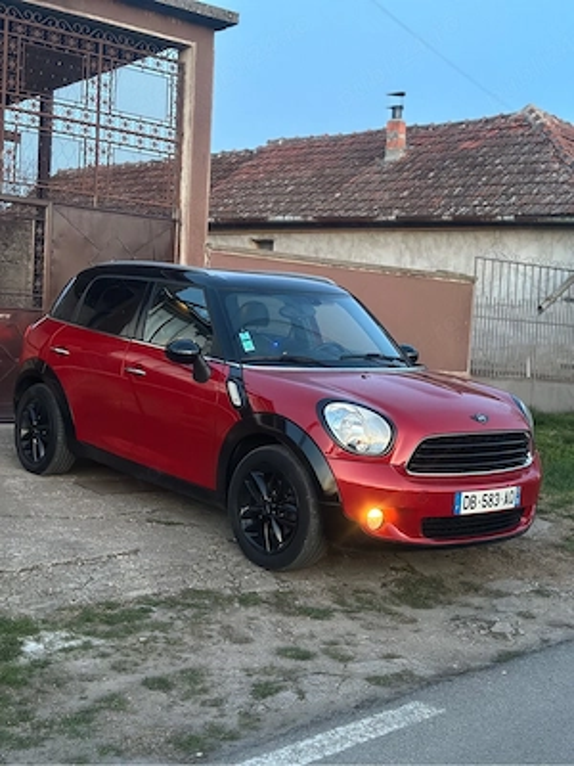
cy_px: 383
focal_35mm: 48
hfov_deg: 30.3
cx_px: 287
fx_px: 1061
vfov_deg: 39.7
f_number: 1.78
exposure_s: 1/33
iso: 800
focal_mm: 6.86
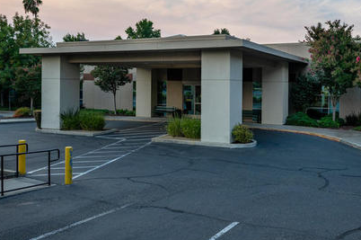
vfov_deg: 35.7
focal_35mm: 37
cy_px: 90
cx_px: 229
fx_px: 371
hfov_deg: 51.3
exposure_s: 1/200
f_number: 8
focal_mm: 24
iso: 160
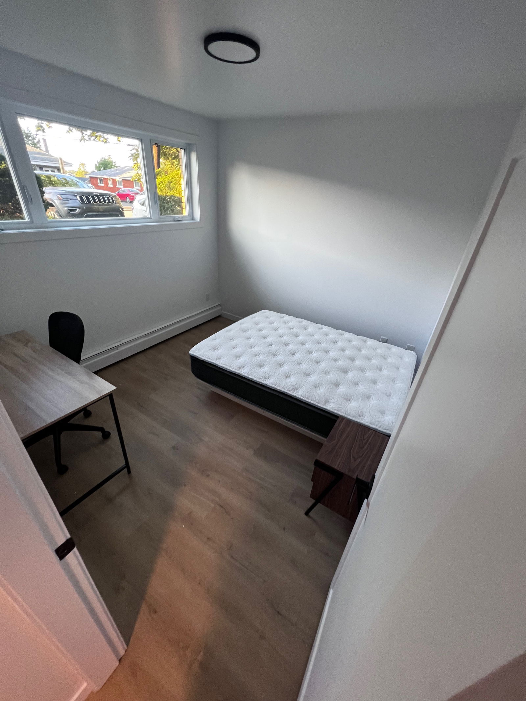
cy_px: 350
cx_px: 263
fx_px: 263
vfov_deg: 106.2
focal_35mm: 13
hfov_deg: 89.9
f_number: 1.8
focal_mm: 1.57
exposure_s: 1/120
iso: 250
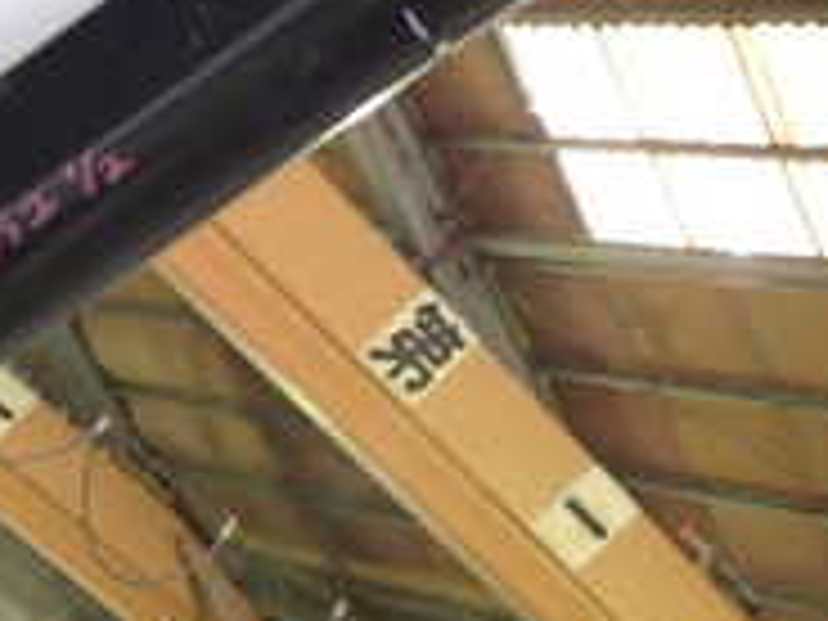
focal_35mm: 98
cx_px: 86
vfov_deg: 15.1
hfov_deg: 19.7
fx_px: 2344
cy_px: 333
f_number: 2.3
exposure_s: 1/30
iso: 500
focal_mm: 5.4
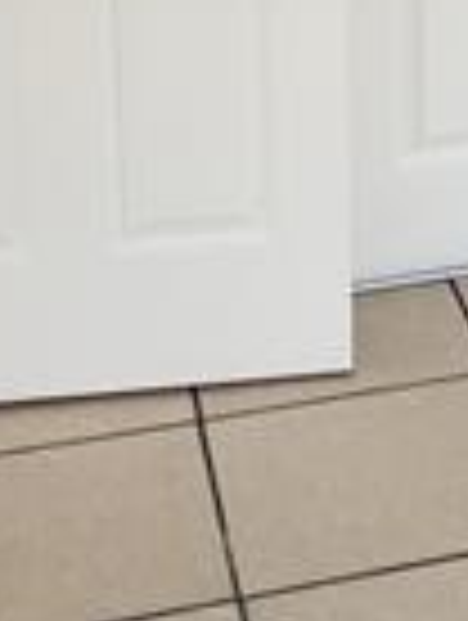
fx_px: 2031
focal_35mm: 113
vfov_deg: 16.0
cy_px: -292
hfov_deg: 12.4
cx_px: 738
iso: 250
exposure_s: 1/50
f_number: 2.4
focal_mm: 4.3
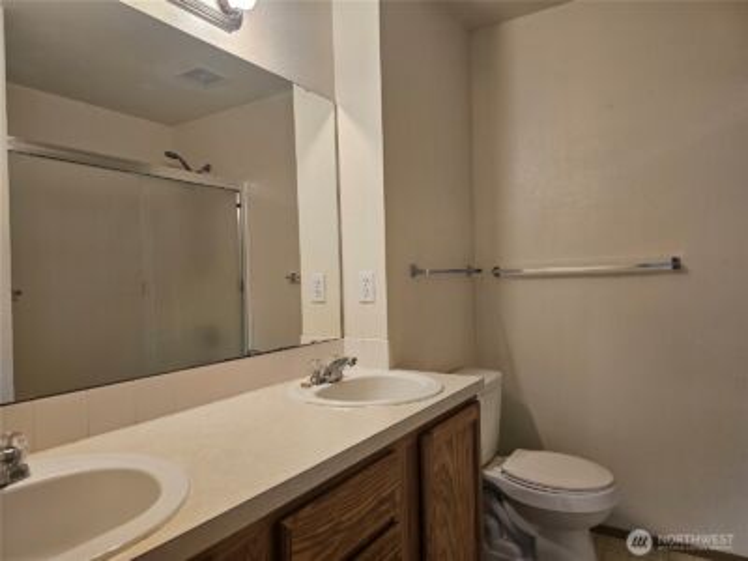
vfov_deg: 58.9
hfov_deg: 73.9
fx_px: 497
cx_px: 374
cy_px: 280
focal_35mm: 23
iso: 160
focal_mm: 6.3
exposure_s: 1/120
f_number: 1.7
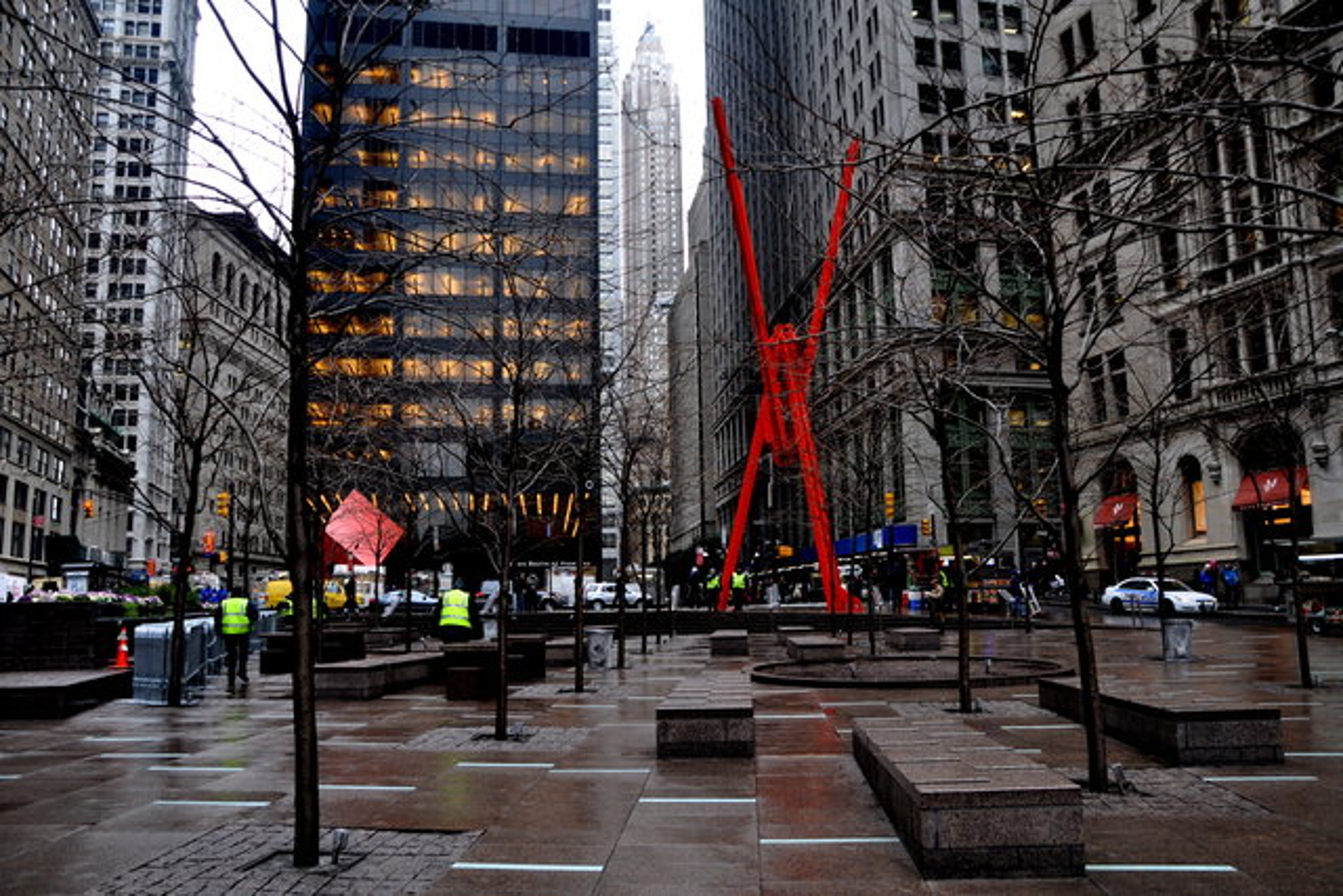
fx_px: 1007
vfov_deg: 48.0
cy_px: 448
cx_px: 672
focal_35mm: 27
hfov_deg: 67.4
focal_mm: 18
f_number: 4.5
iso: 400
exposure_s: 1/80
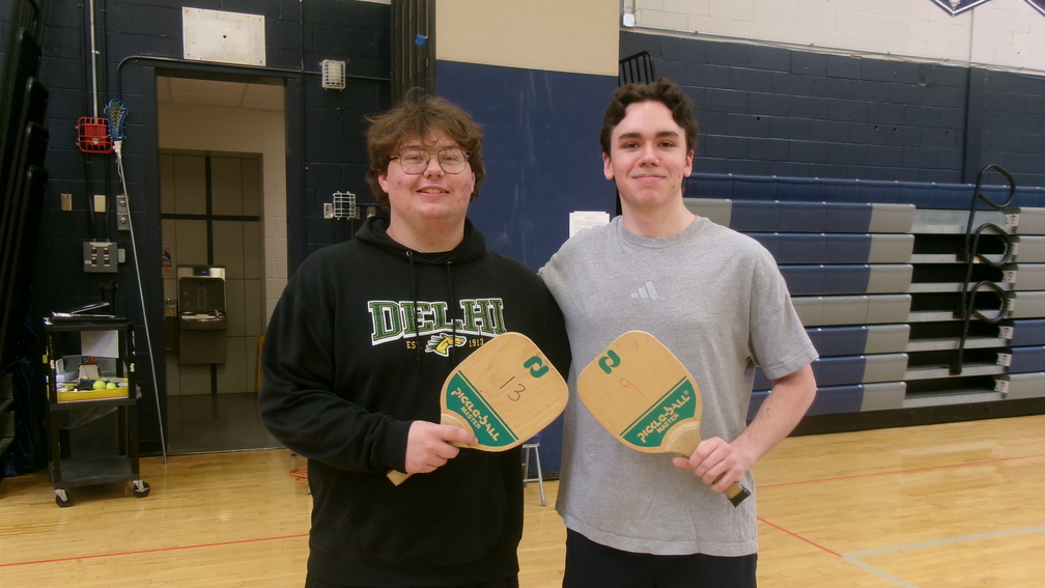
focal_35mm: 31
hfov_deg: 62.6
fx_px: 859
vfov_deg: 37.7
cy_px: 345
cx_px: 521
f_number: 3.9
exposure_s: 1/34
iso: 127
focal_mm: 5.1
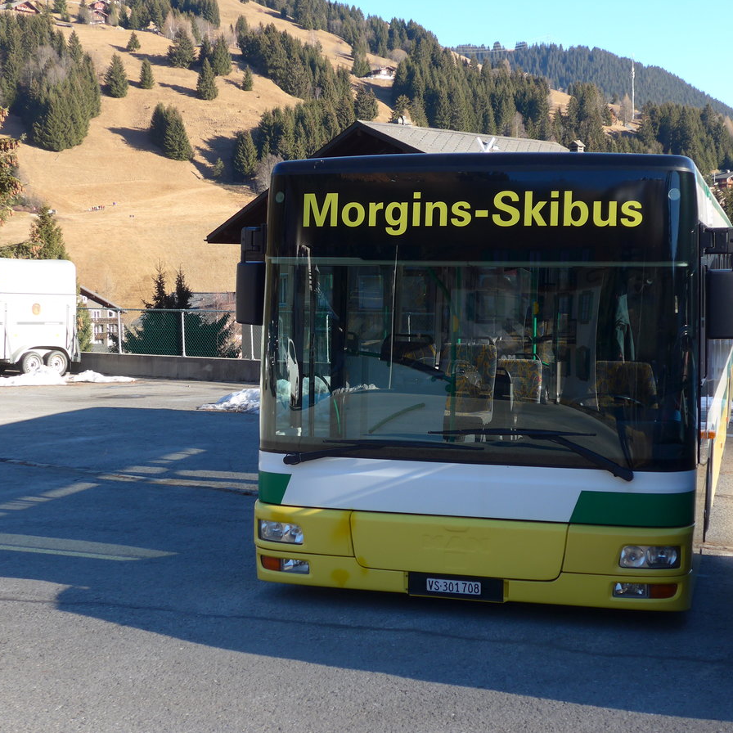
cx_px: 366
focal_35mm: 58
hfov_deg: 29.6
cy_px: 366
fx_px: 1390
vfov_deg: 29.6
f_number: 3.2
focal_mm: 10.1
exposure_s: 1/320
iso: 80
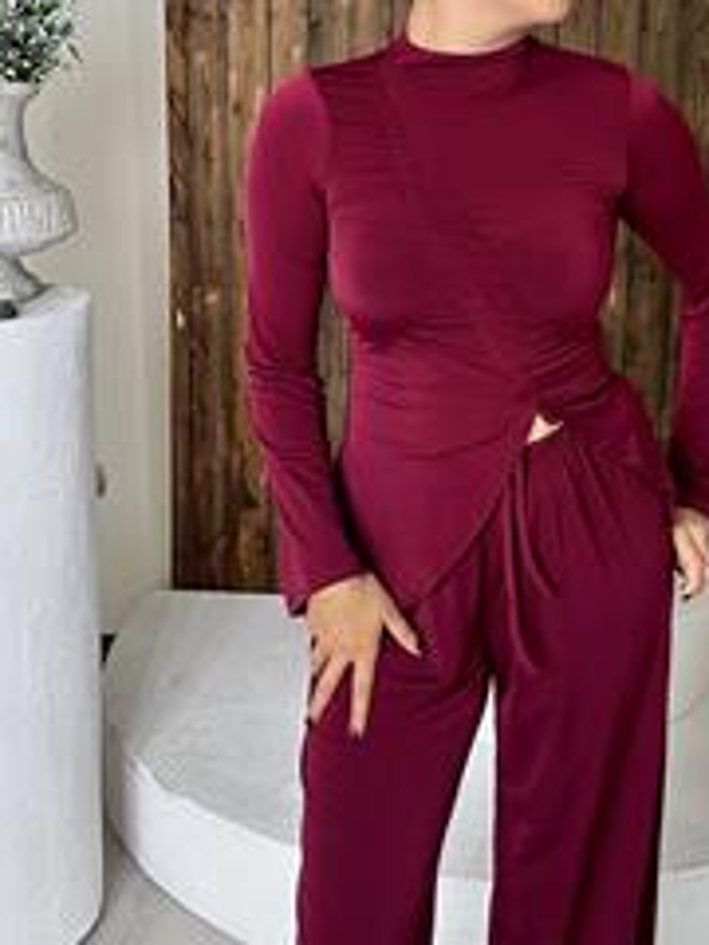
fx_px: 1365
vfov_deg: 37.6
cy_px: 284
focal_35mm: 50
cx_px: 492
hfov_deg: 28.8
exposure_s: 1/121
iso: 32
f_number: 1.9
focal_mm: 2.69
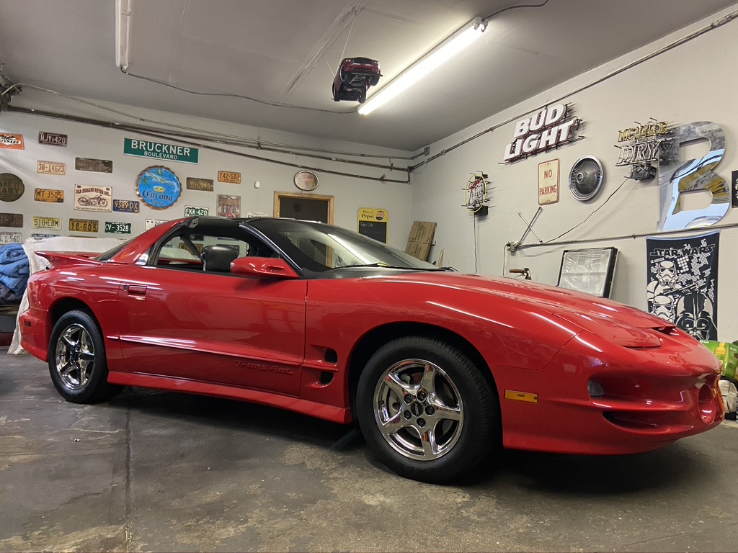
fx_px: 554
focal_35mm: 26
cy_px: 276
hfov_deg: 67.3
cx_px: 369
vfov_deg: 53.1
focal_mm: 4.25
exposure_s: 1/60
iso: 320
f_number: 1.8
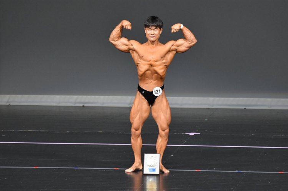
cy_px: 98
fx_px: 2614
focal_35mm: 327
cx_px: 149
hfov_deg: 6.3
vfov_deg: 4.2
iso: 5000
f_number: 5.6
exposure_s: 1/400
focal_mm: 210
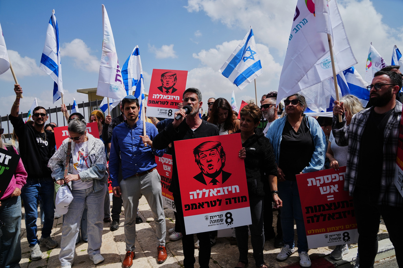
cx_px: 202
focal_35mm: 24
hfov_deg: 73.8
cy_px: 134
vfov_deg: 53.1
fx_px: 269
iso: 320
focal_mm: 24
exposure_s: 1/1600
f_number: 7.1
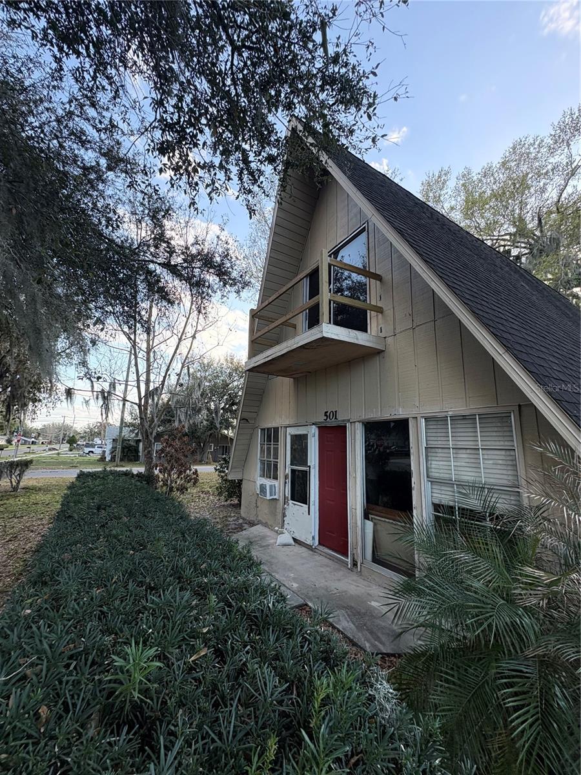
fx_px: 313
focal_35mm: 14
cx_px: 290
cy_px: 388
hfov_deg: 85.7
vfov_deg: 102.1
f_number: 2.2
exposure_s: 1/130
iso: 80
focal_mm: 2.22
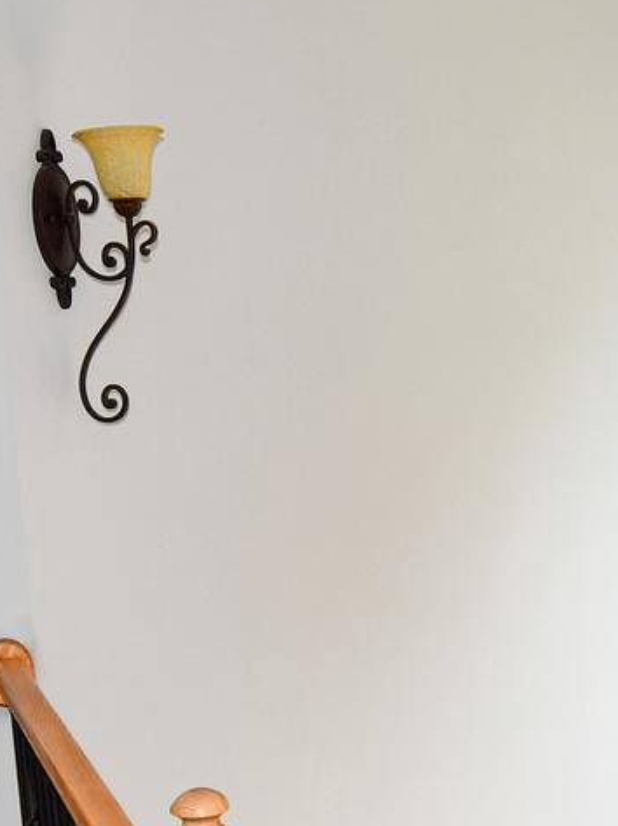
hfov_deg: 19.1
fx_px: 1788
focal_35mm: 75
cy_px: 720
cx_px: 604
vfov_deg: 25.3
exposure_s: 1/125
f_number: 5.6
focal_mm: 12
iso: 200
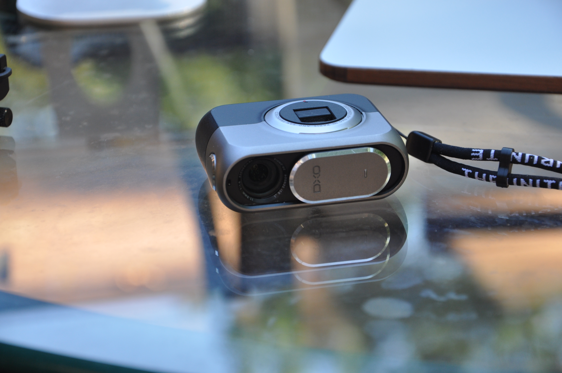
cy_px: 186
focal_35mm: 112
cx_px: 281
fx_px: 1754
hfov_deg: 18.2
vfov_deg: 12.1
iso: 400
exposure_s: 1/80
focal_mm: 75
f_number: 5.3
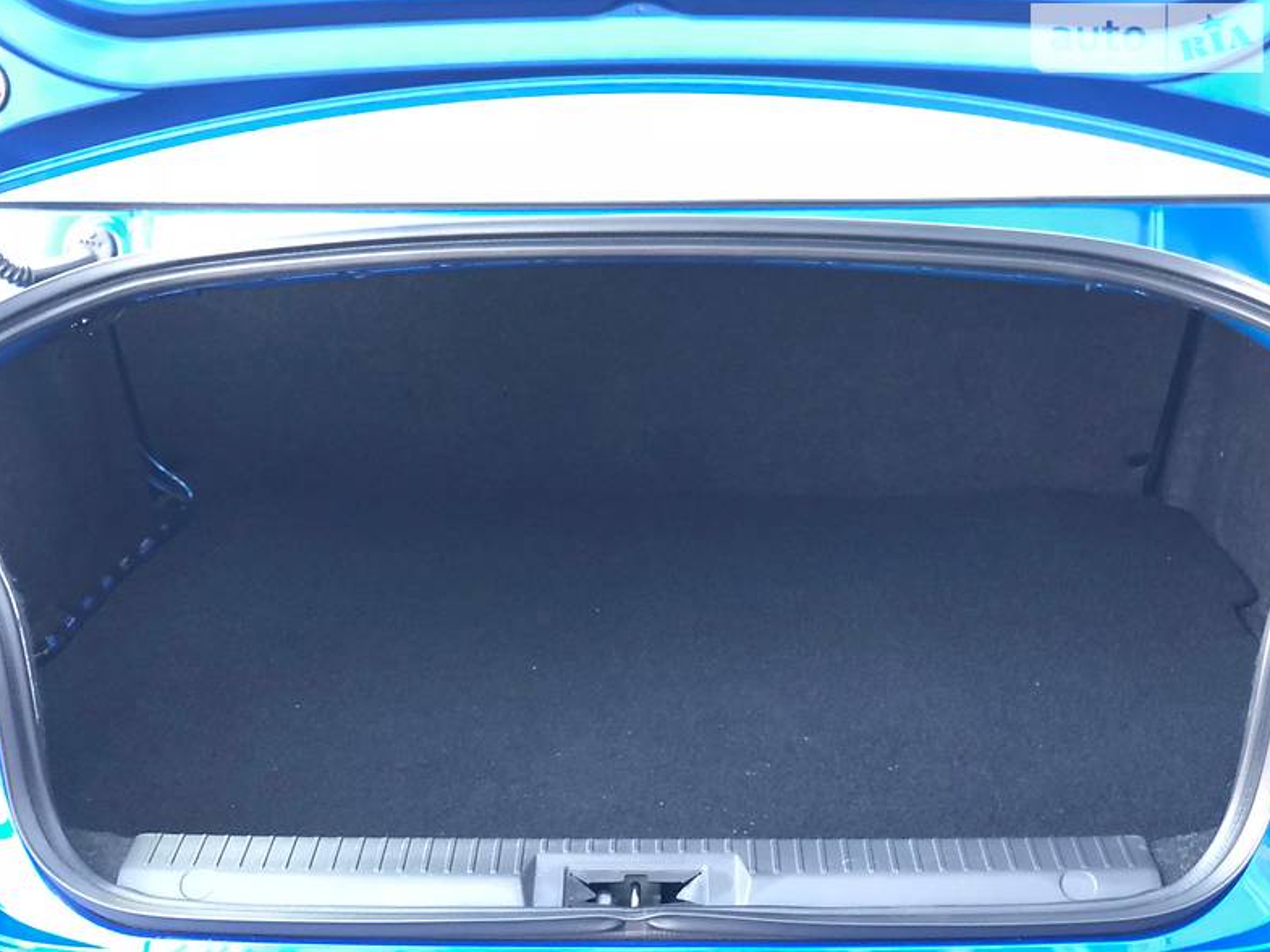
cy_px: 469
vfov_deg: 27.5
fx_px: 1945
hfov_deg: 36.2
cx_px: 641
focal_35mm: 53
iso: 160
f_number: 2.4
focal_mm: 6
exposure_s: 1/9
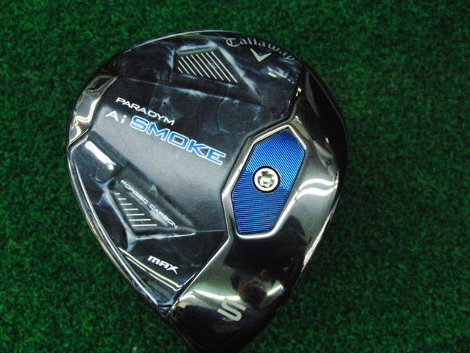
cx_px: 235
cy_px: 176
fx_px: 502
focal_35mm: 37
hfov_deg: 50.1
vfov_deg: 38.7
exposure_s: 1/500
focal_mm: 6.42
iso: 3200
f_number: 3.6
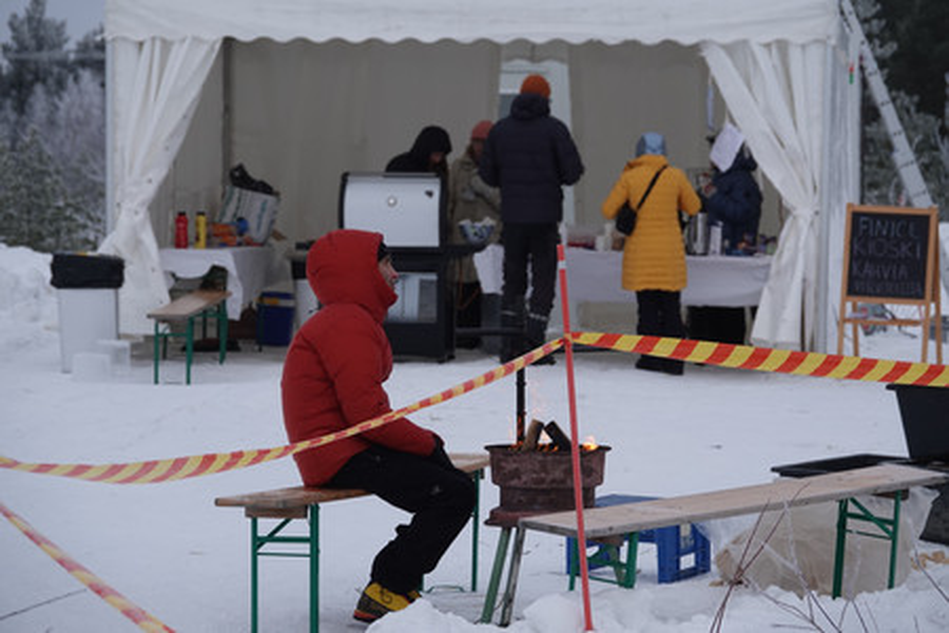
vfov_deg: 8.6
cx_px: 474
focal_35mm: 159
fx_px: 4191
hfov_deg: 12.9
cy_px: 316
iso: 100
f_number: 4
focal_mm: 58.29
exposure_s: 1/400
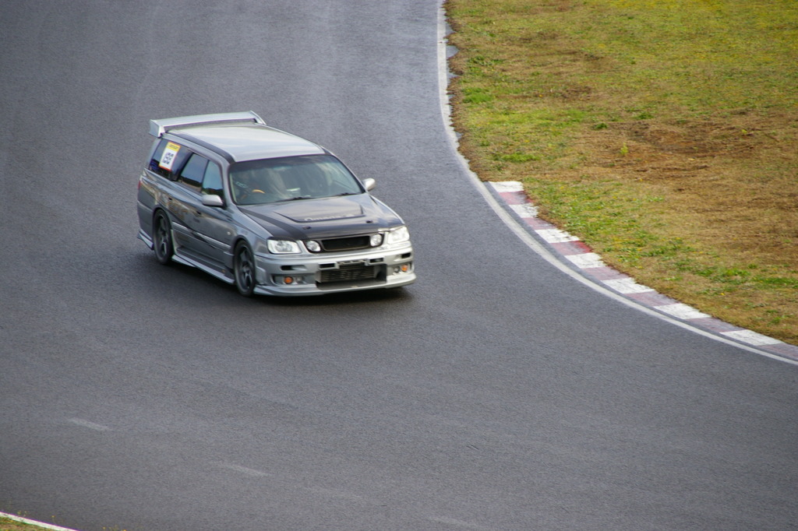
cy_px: 266
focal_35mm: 330
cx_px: 399
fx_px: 7312
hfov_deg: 6.2
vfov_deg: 4.2
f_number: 8
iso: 200
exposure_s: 1/180
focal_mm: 220
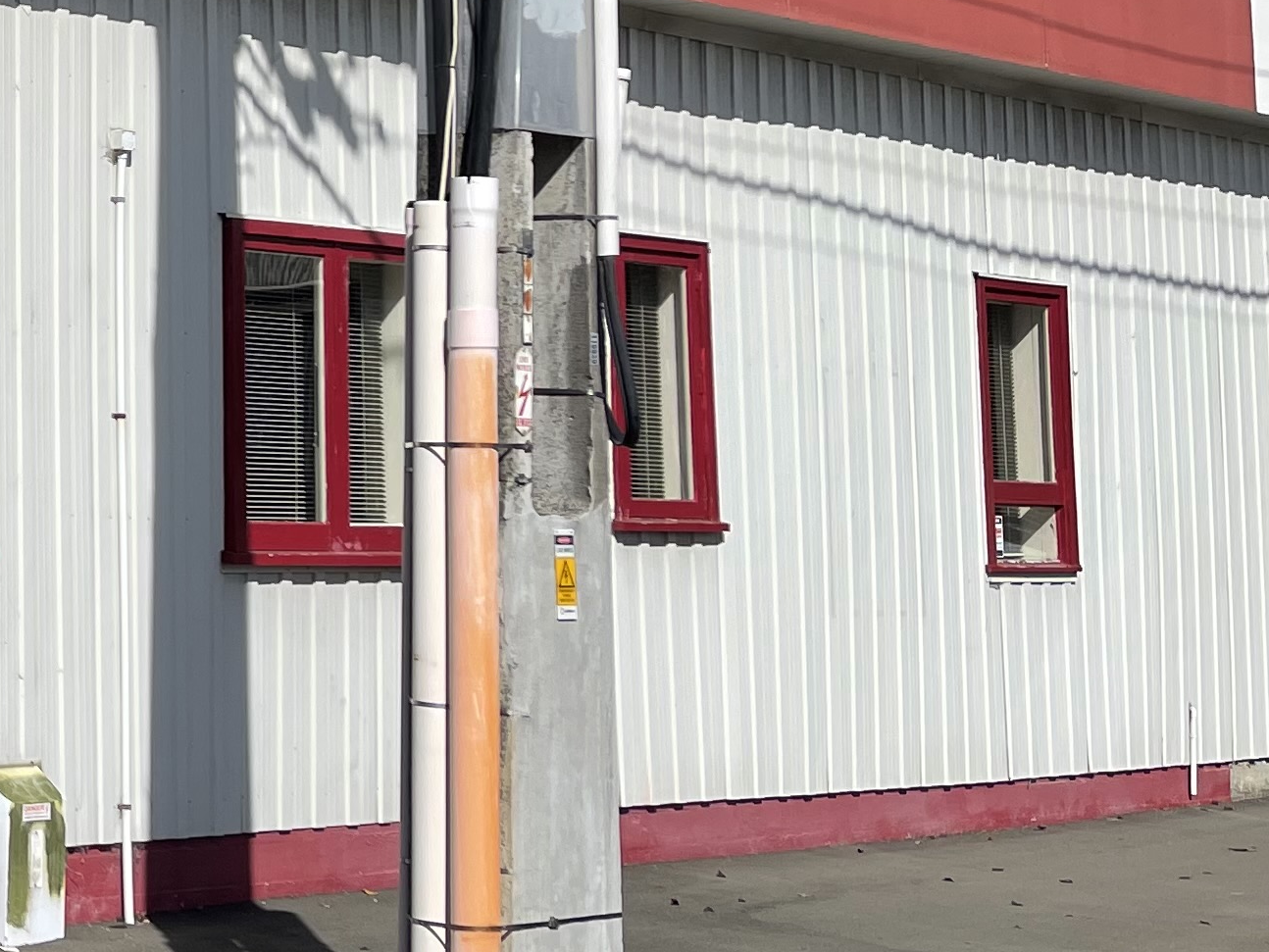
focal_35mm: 81
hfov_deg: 20.3
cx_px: -701
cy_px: 74
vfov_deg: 17.9
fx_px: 2970
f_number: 1.6
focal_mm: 5.1
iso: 32
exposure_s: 1/6250
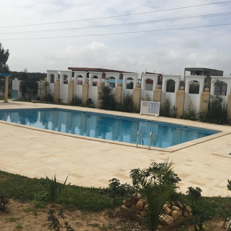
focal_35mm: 38
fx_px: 287
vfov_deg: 43.9
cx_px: 130
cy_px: 113
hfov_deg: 43.8
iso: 32
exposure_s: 1/4950
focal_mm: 4.15
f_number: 2.2
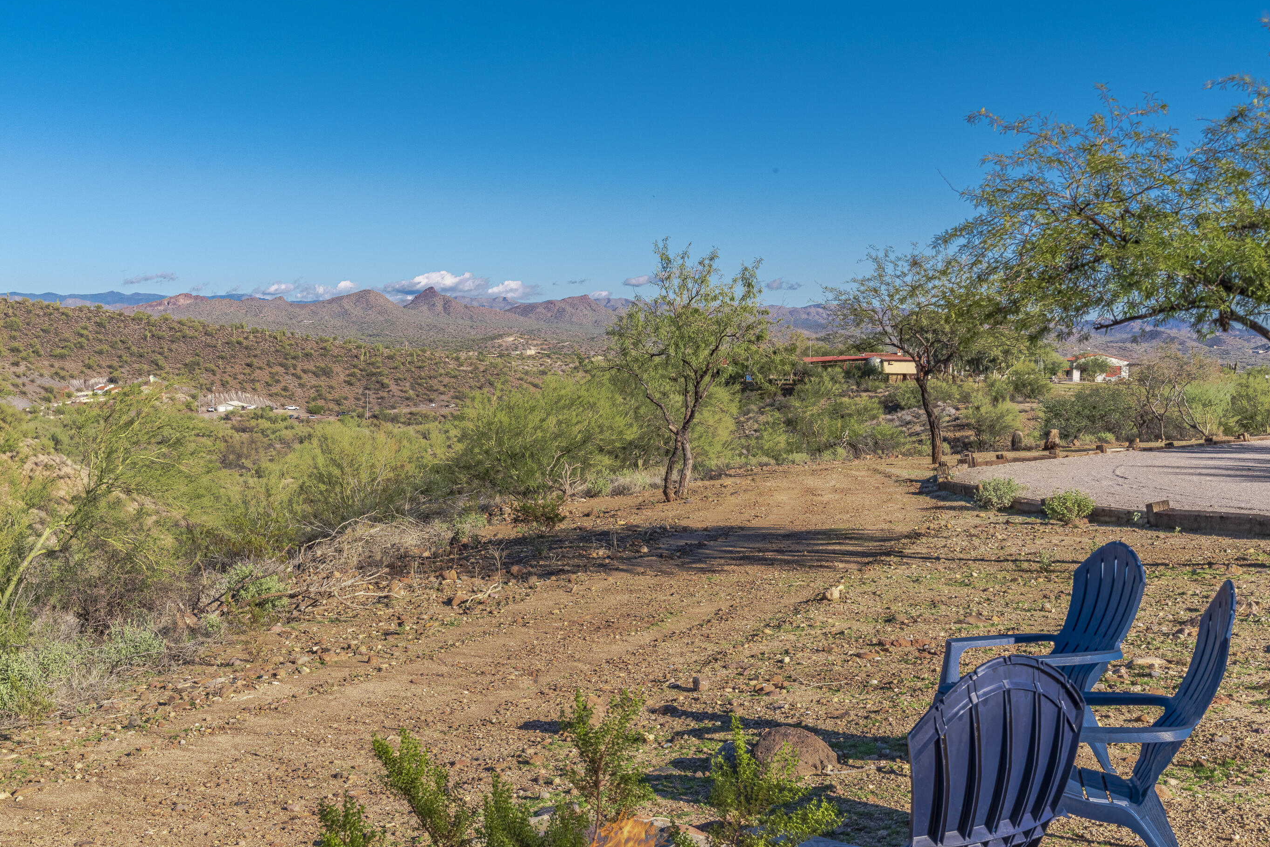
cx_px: 580
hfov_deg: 45.4
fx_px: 1517
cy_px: 449
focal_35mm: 43
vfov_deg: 31.2
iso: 200
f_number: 8
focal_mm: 39
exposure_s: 1/8000
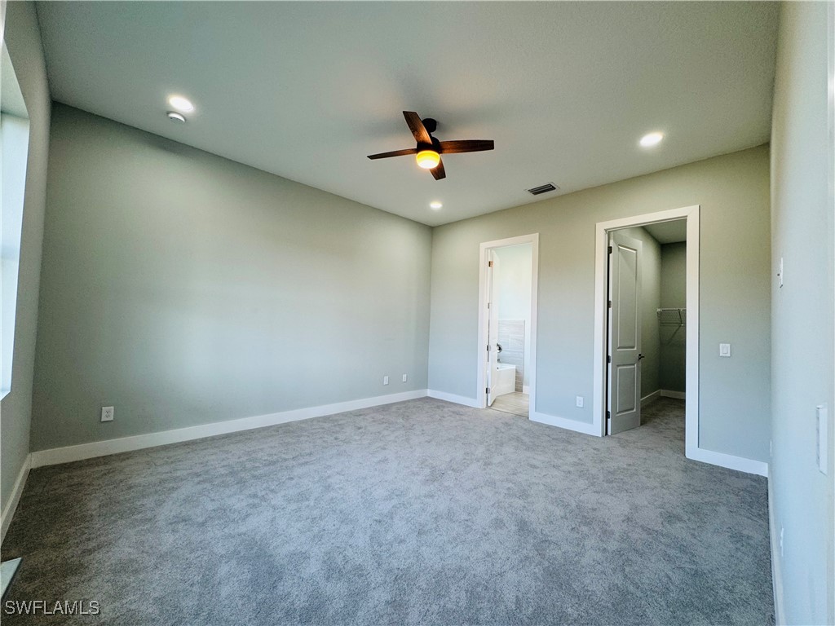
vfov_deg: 85.7
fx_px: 338
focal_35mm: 14
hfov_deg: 102.1
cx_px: 418
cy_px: 313
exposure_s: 1/120
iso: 100
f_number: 2.2
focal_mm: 2.22
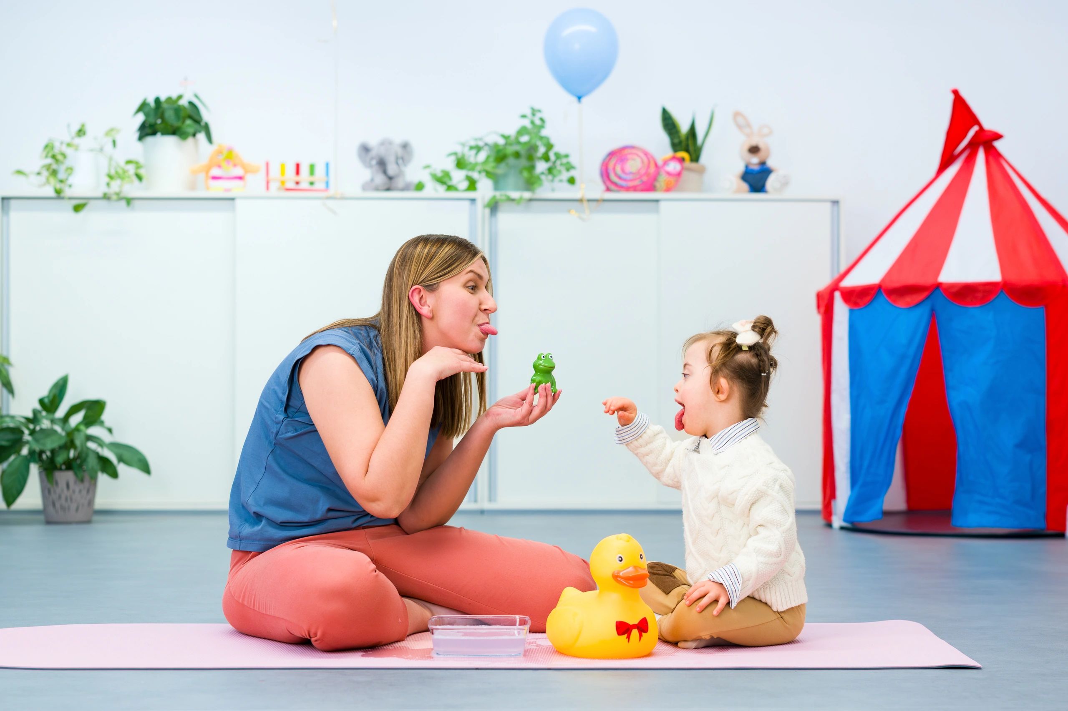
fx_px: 2224
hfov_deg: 27.0
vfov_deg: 18.2
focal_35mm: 75
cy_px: 356
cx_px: 534
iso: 500
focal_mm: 50
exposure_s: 1/250
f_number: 2.5
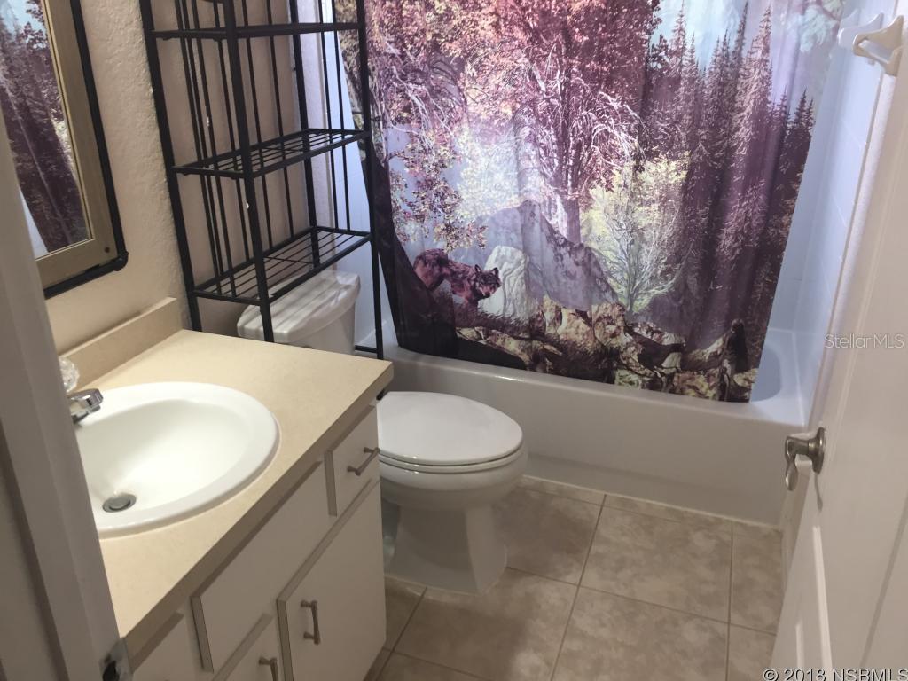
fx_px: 761
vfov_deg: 48.2
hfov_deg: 61.7
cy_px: 340
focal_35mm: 29
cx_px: 454
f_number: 2.2
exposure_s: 1/30
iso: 64
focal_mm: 4.15
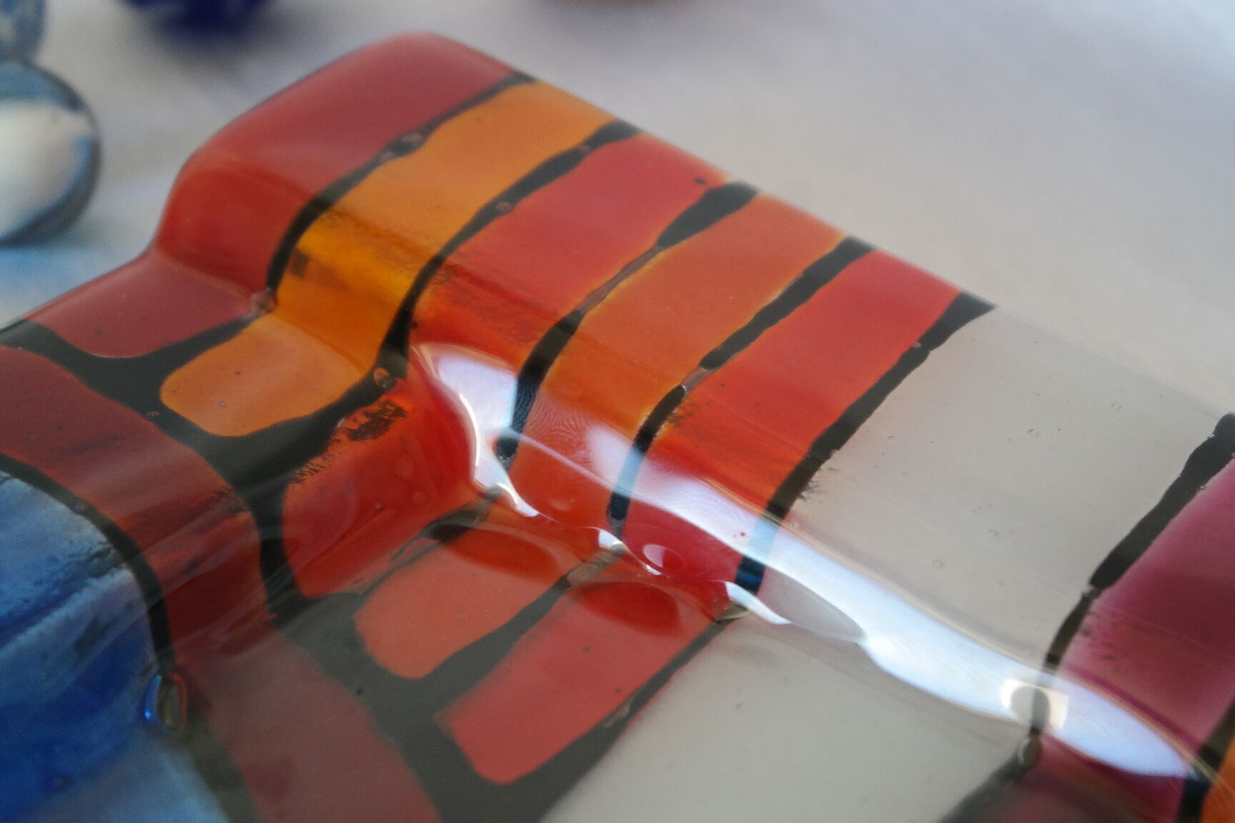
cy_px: 412
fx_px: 2641
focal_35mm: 77
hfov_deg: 26.3
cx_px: 618
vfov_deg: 17.7
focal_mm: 50
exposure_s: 1/30
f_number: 5.6
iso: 800
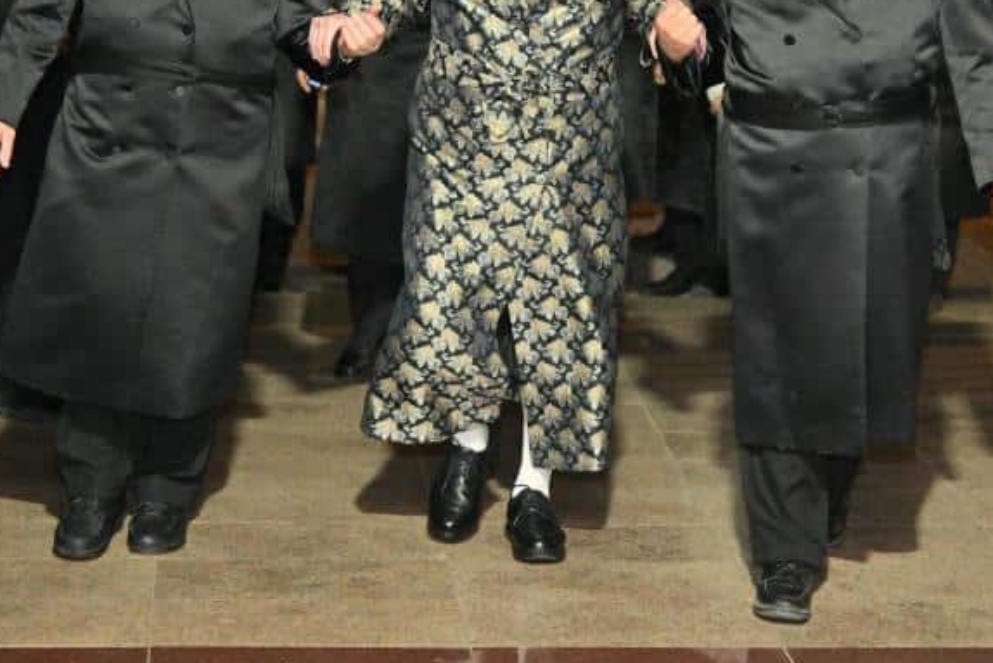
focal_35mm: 116
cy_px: 110
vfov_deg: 11.8
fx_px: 3200
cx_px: 541
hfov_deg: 17.6
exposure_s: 1/200
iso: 2000
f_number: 4
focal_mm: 65
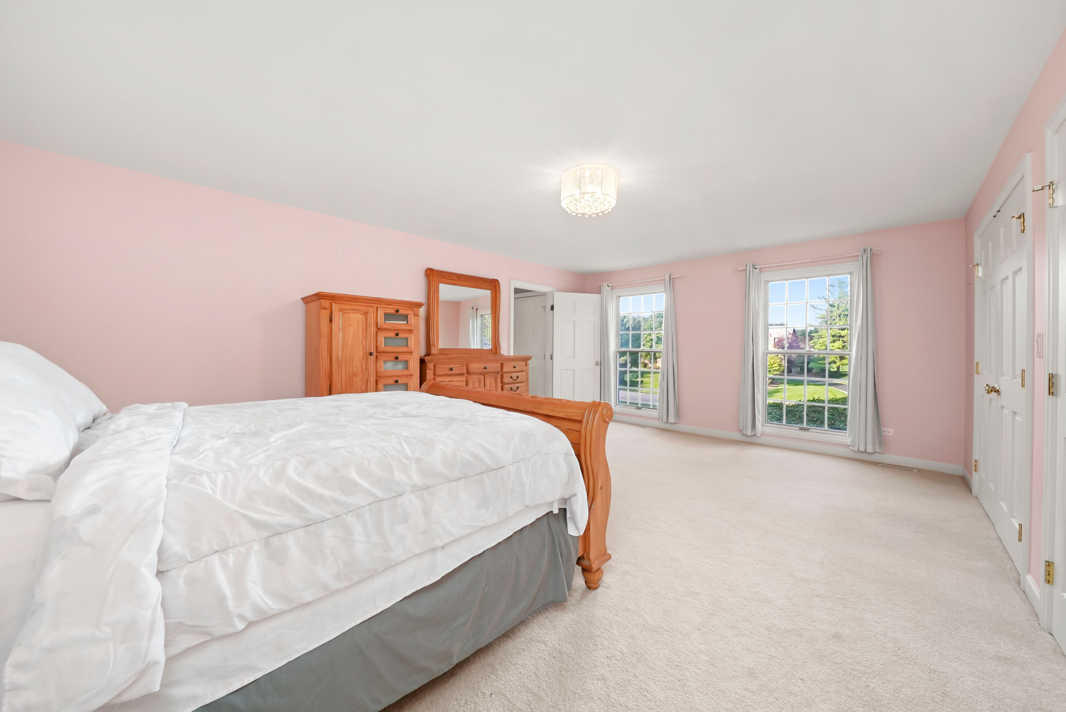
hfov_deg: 112.6
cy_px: 356
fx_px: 356
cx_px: 533
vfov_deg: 90.1
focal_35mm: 12
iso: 1600
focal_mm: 12
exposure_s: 1/6
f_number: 11
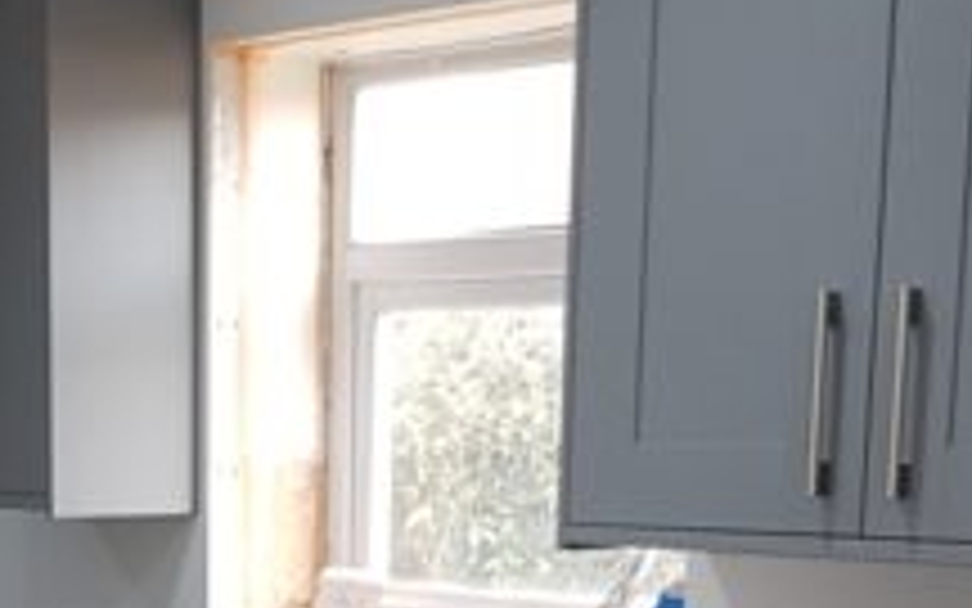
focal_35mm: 65
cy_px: 558
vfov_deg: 19.6
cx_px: 234
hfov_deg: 30.9
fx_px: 1722
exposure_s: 1/50
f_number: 1.7
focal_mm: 4.2
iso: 160
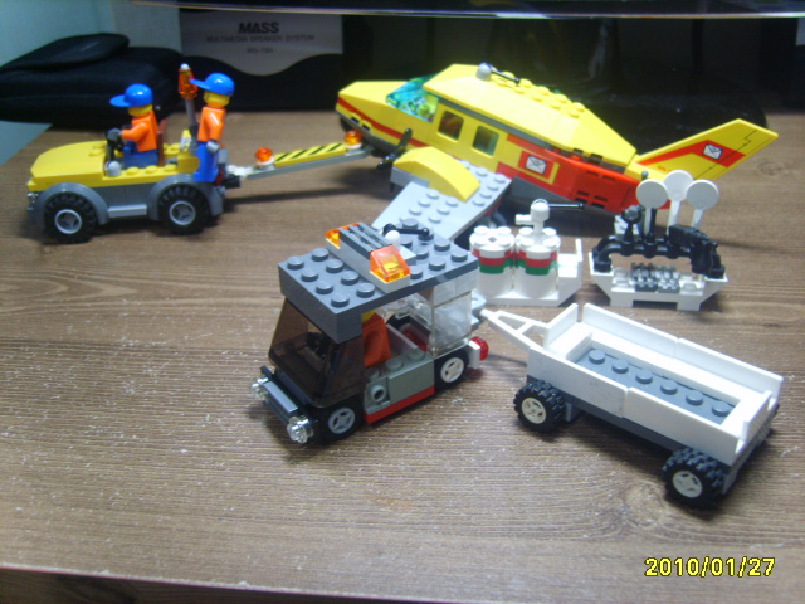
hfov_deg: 52.6
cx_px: 402
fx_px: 814
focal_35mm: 35
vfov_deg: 40.7
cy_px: 302
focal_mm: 7.4
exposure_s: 1/30
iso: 123
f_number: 2.8
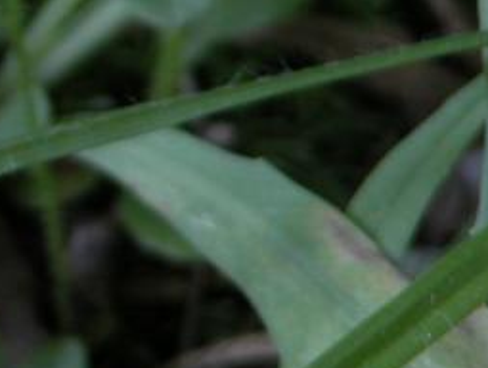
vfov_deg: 1.1
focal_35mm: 1403
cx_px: -687
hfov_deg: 1.4
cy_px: -4
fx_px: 19807
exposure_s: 1/15.8
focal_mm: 71.2
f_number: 4.2
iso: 100
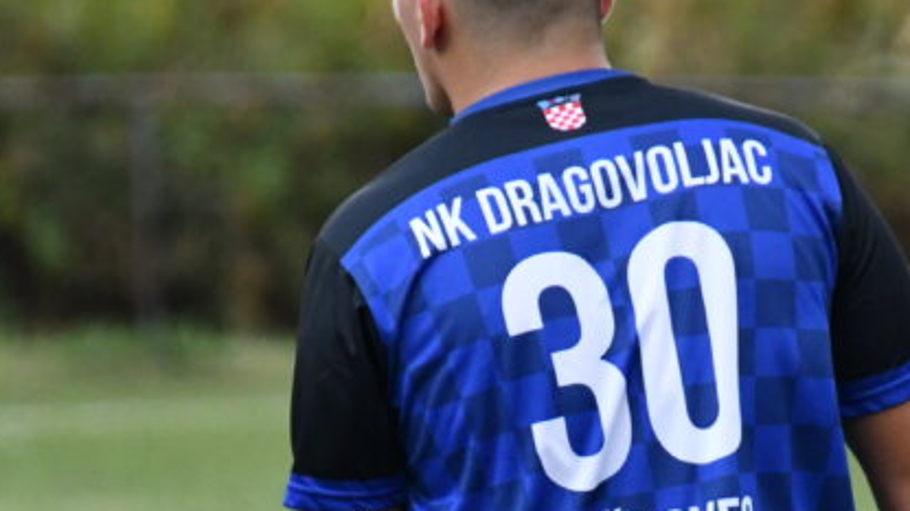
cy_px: 516
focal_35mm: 1164
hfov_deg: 1.9
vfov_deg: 1.0
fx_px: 28074
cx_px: 564
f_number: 6.3
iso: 3200
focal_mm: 300
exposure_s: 1/2500
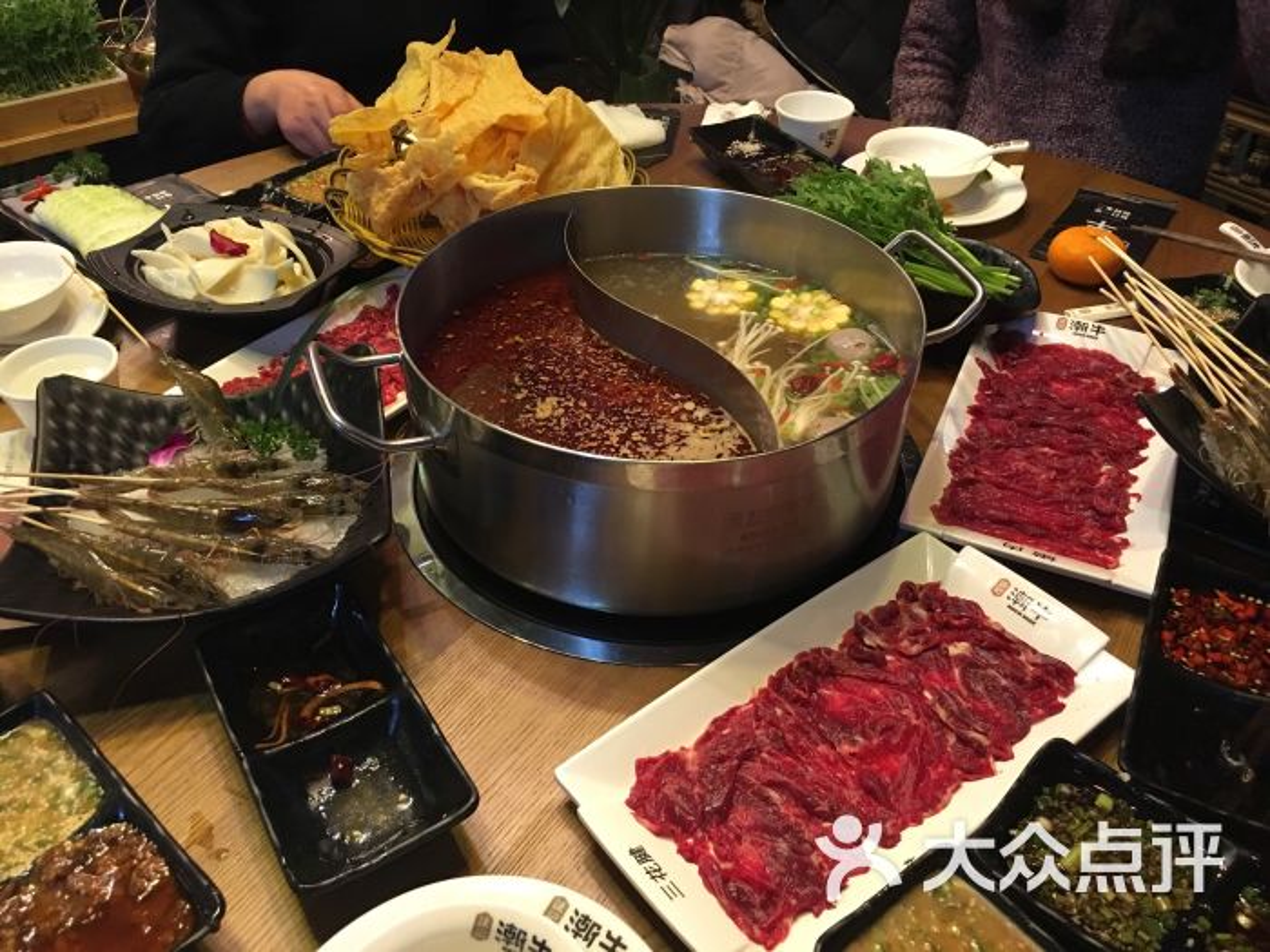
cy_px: 476
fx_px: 1064
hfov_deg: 61.7
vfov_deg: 48.2
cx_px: 635
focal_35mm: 29
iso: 200
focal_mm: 4.15
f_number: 2.2
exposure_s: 1/25
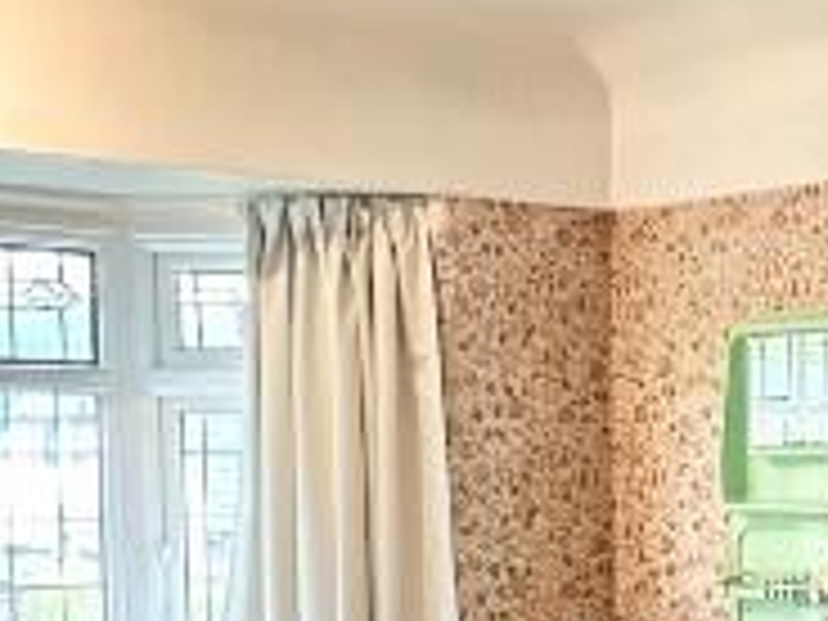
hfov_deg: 23.8
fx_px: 1866
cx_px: 855
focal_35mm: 78
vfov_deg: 18.4
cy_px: 612
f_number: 2.2
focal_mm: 2.22
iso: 320
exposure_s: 1/100
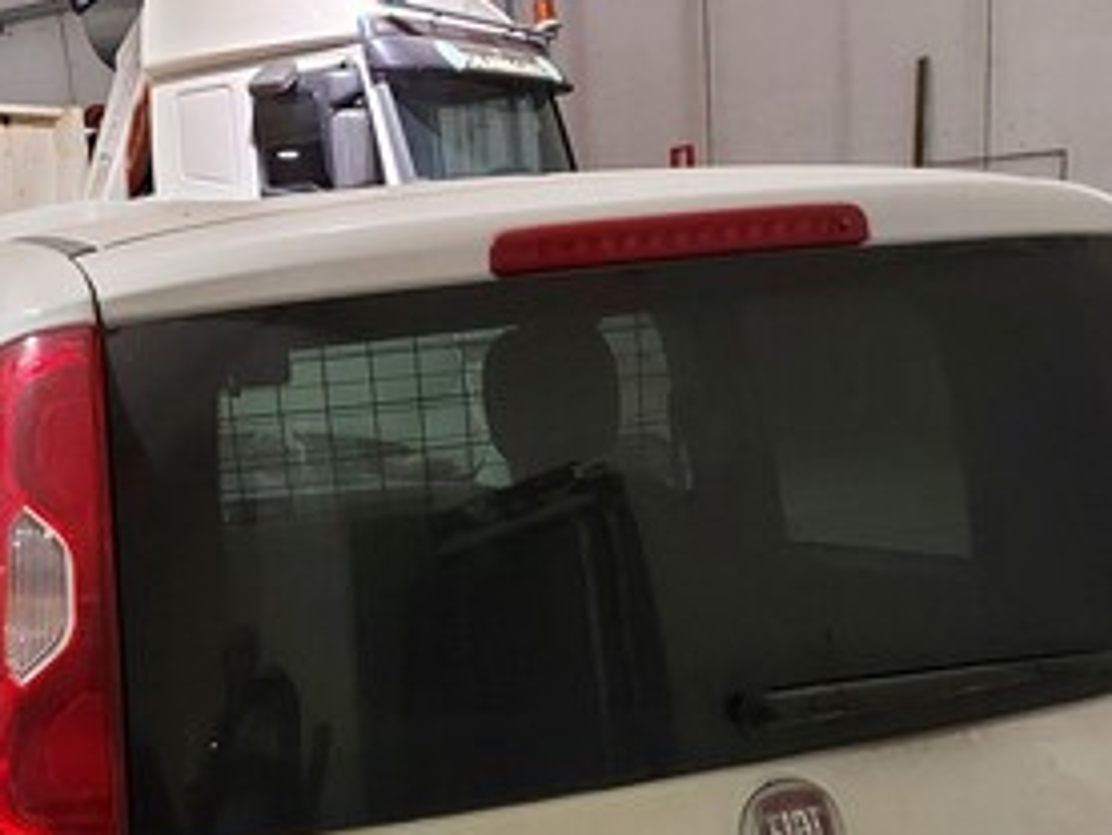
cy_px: 879
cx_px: 458
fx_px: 1671
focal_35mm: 52
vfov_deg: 26.2
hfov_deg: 36.7
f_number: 1.8
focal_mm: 5.23
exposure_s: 1/25
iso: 500
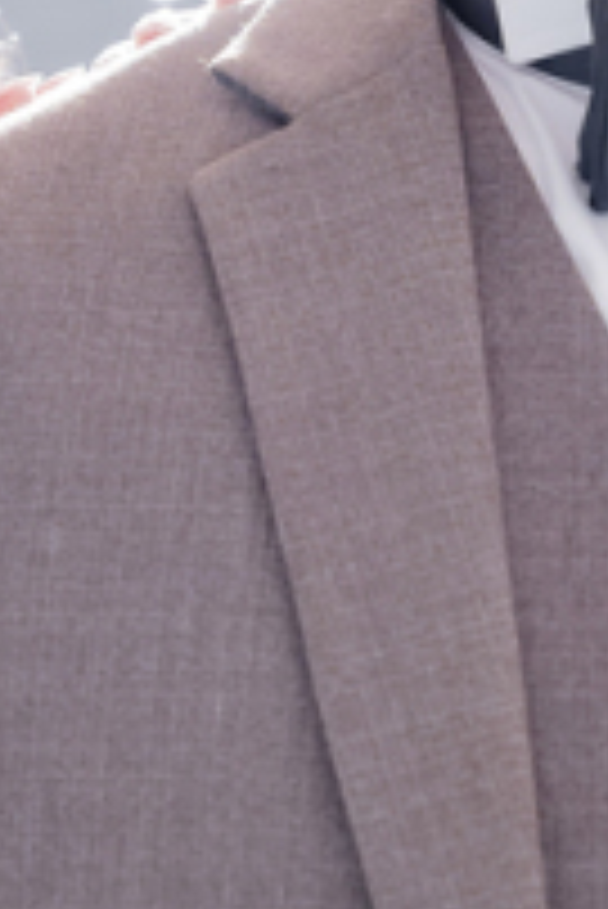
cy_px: 238
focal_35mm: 368
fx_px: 9306
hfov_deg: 3.7
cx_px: 50
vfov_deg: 5.6
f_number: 2.8
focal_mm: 62
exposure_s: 1/125
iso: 200
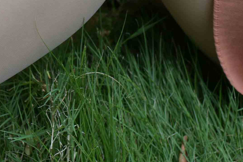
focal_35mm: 149
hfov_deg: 13.4
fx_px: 1005
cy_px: -12
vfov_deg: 9.1
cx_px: -58
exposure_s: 1/250
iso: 72
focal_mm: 35
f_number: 3.2
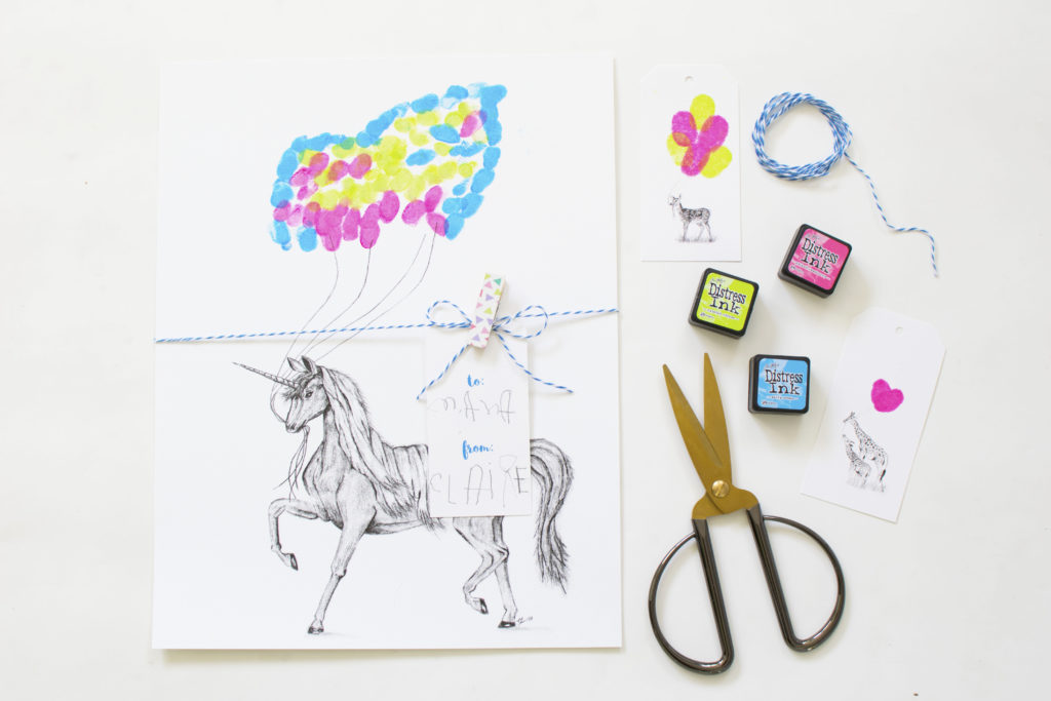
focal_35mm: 52
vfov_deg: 25.8
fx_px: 1533
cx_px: 526
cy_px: 350
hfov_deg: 37.8
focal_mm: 35
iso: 200
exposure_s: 1/30
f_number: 4.5
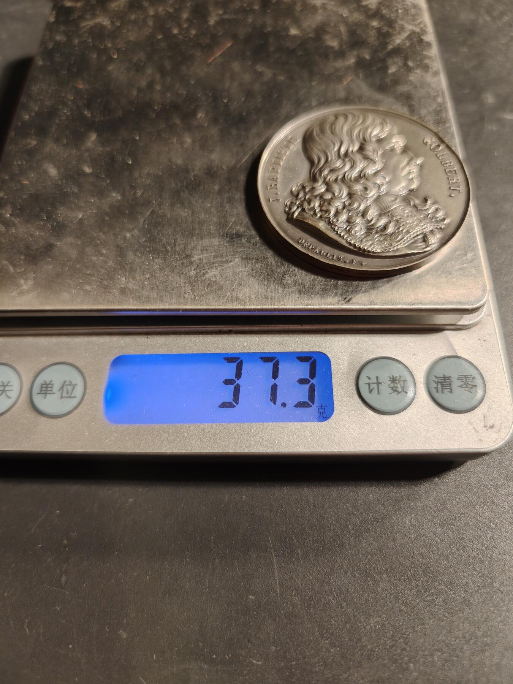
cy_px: 342
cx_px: 256
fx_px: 454
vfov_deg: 73.9
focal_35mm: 23
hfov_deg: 58.9
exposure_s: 1/200
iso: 250
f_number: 1.6
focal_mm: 6.06
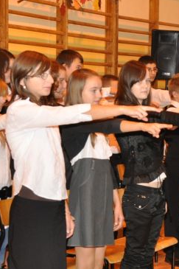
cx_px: 248
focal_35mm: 92
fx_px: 687
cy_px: 156
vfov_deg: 22.1
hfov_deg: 14.1
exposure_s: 1/60
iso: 800
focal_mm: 28
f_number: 5.6
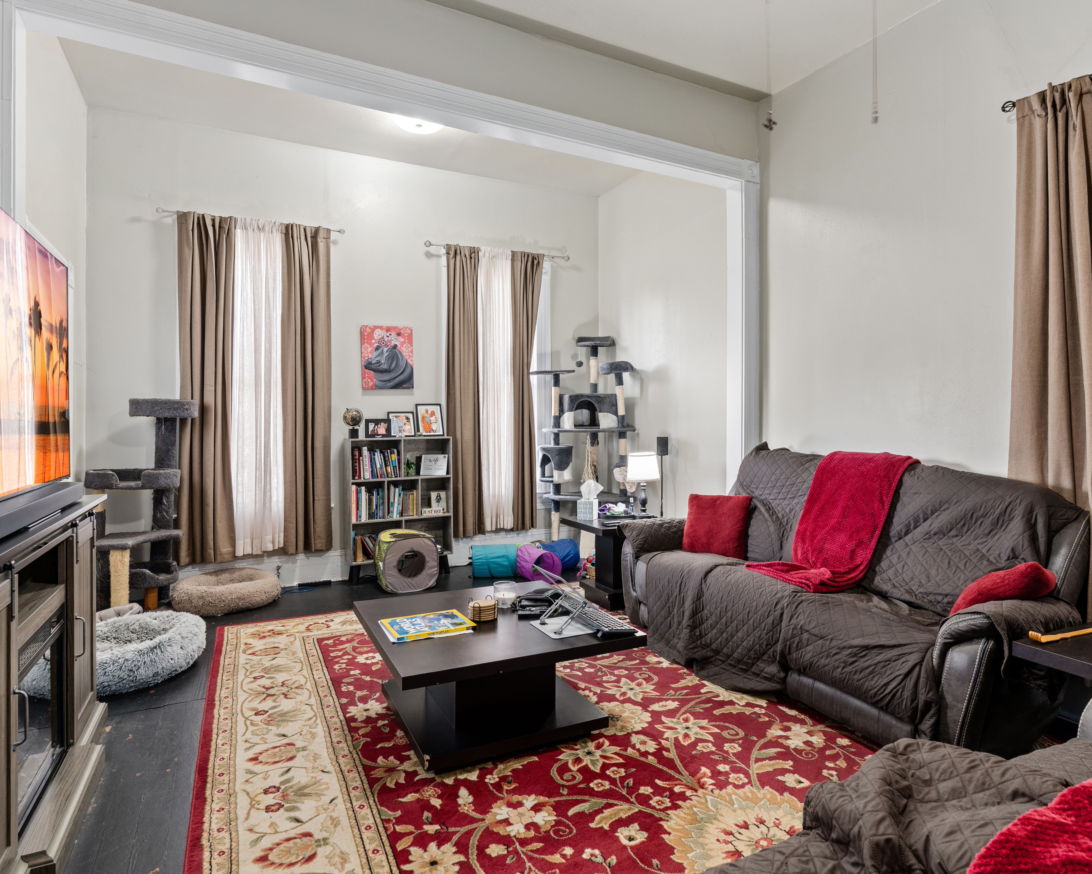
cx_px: 557
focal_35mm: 19
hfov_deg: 83.3
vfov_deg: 70.8
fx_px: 614
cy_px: 435
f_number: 7.1
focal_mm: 16
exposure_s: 1
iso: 320
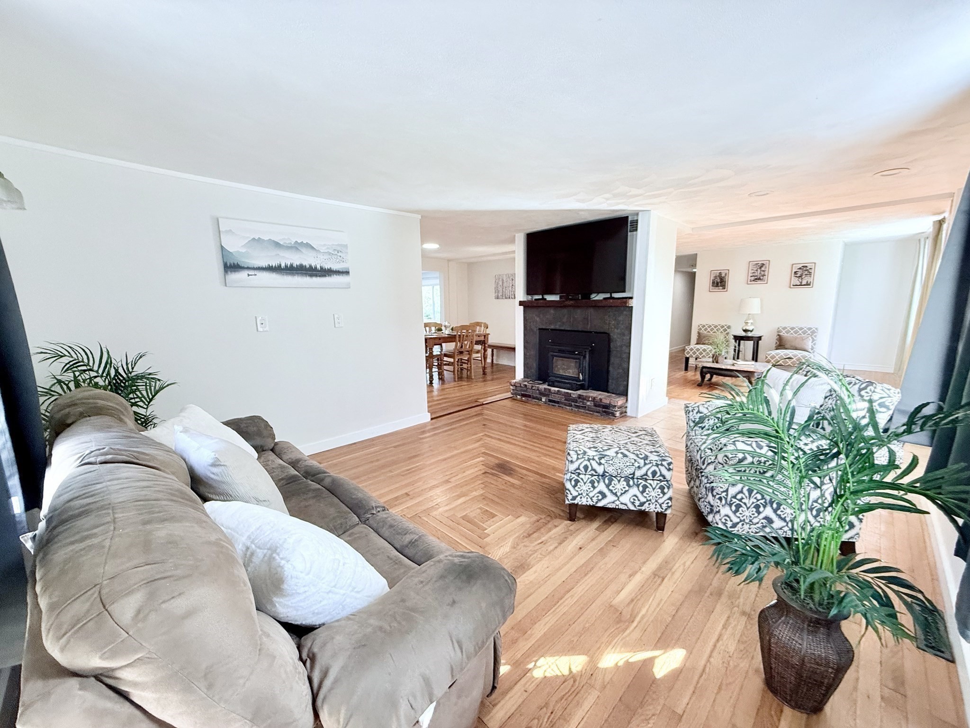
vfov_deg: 85.7
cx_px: 485
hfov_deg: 102.1
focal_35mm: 14
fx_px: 392
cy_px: 364
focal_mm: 2.22
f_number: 2.2
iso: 250
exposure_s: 1/99
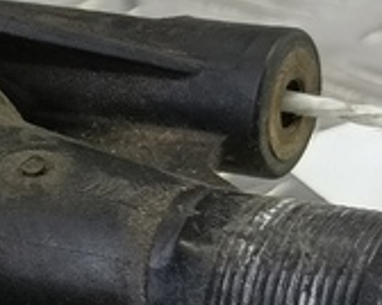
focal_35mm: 137
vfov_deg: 11.2
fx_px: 1547
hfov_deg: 12.8
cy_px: 269
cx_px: -298
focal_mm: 4.11
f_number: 1.6
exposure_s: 1/50
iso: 147
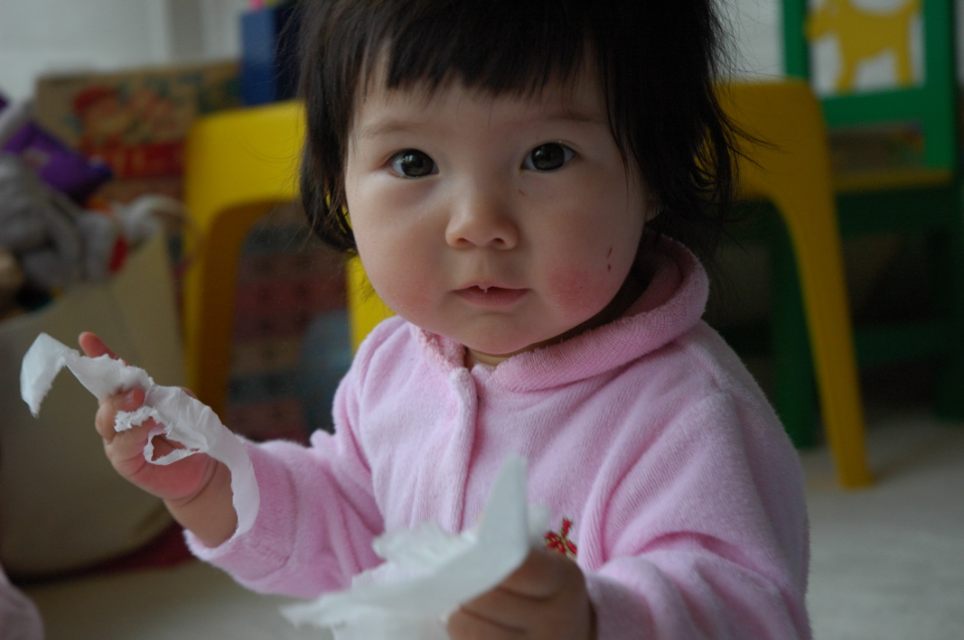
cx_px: 482
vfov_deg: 18.1
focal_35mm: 75
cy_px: 320
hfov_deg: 27.0
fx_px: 2006
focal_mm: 50
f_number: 4.5
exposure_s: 1/40
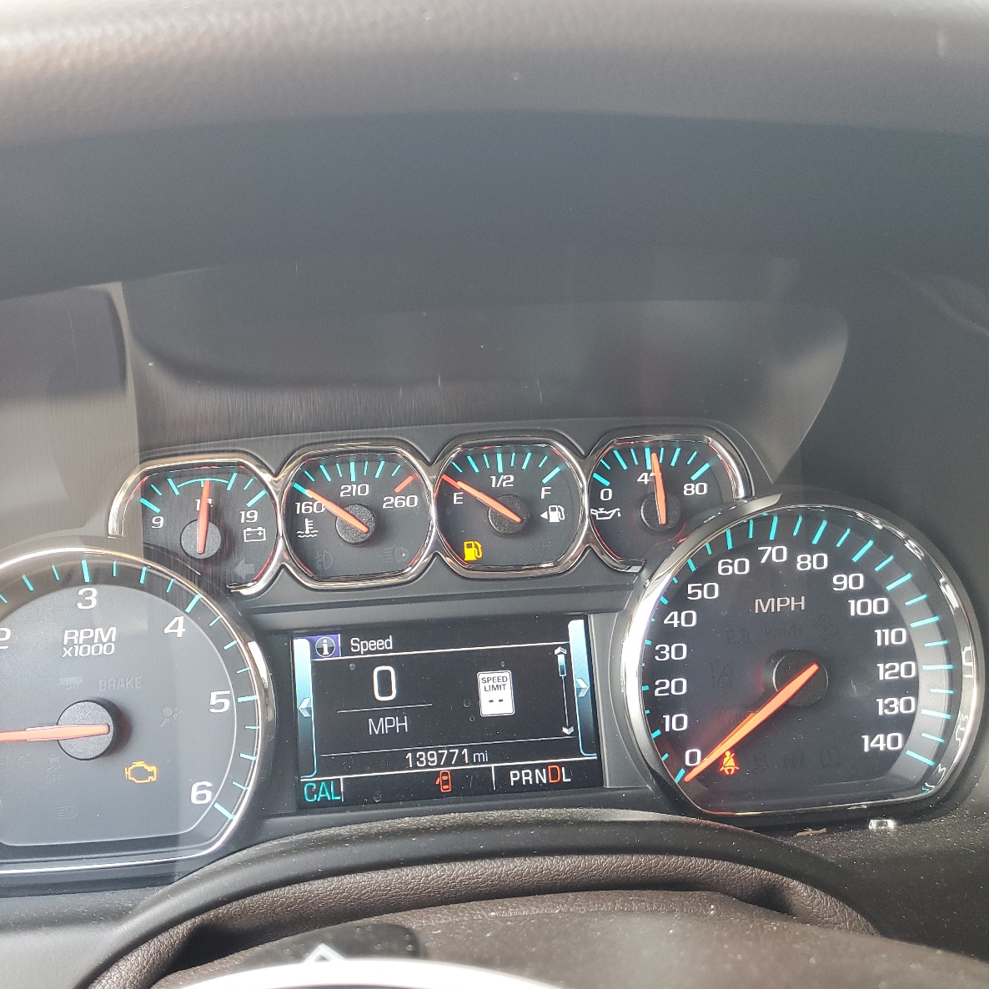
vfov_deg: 52.5
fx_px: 1002
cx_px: 384
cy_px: 497
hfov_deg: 52.1
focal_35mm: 31
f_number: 1.5
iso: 90
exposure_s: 1/60.2
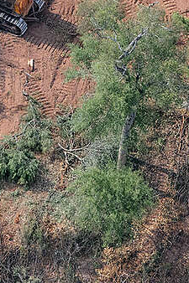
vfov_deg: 3.4
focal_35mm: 607
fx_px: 4785
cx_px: 95
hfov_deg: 2.3
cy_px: 40
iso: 2800
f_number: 7.1
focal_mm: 200
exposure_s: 1/1250
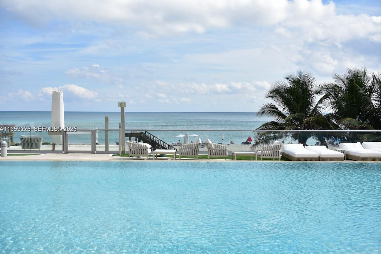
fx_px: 381
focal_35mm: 36
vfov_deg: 36.9
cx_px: 195
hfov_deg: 53.1
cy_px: 130
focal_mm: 35
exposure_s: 1/2000
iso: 250
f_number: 3.5
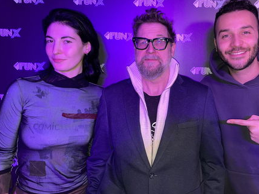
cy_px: 77
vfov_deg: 41.6
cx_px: 151
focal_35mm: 34
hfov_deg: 53.6
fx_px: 255
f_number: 1.6
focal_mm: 4.2
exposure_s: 1/13
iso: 32
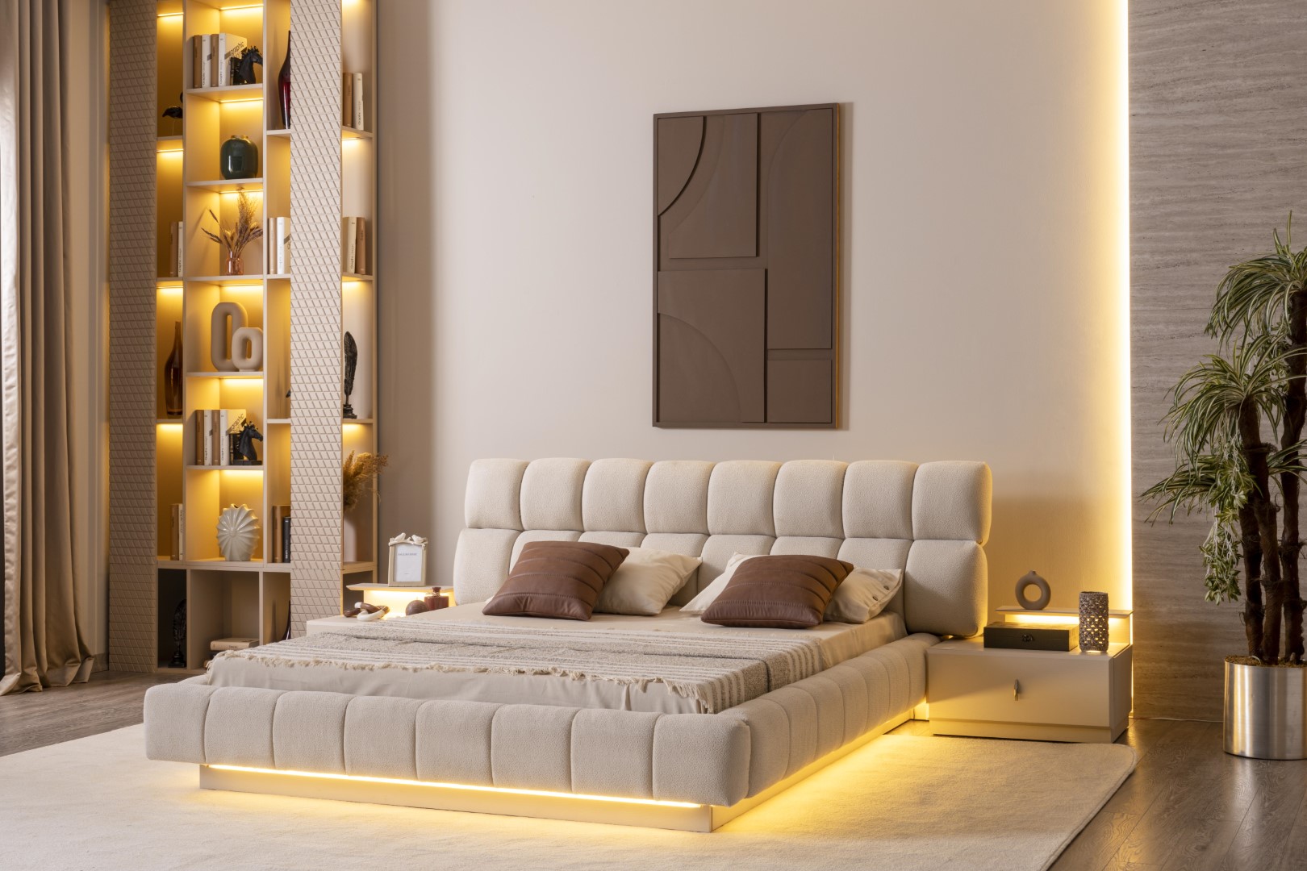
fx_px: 1815
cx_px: 654
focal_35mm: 50
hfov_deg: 39.6
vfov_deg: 27.0
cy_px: 436
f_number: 13
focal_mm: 50
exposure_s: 1
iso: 100
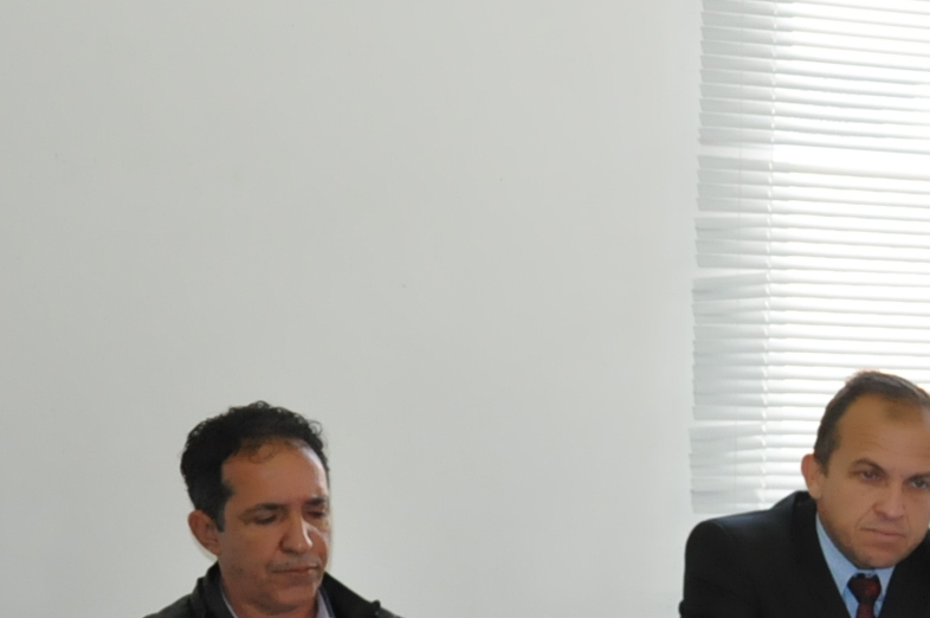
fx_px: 3380
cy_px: 669
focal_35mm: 131
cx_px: 1231
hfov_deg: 14.9
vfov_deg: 10.3
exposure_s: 1/160
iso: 2000
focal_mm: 32
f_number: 5
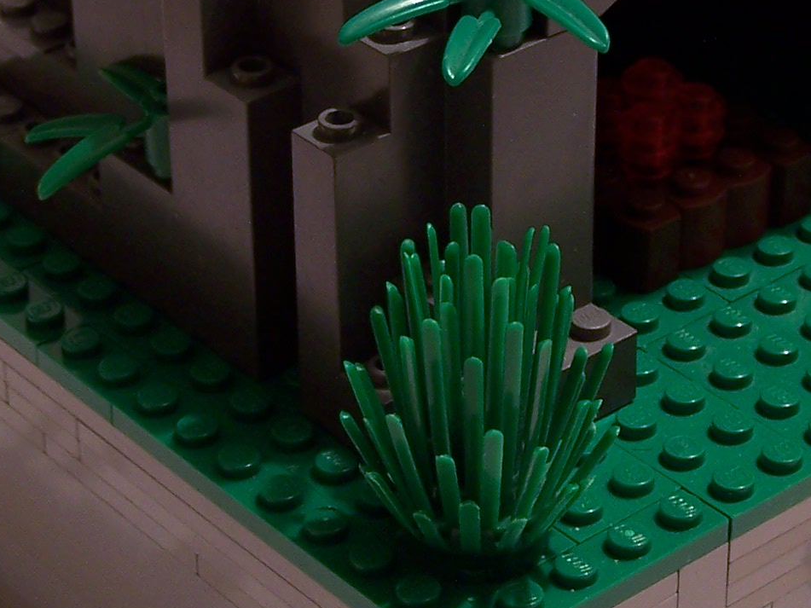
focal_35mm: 130
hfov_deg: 15.1
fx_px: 3045
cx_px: 532
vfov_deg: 11.4
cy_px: 237
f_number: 3
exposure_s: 1/3
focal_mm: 8
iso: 80
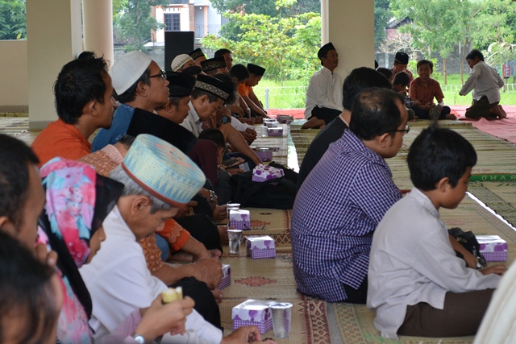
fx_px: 1183
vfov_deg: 16.6
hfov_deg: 24.6
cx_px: 258
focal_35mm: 82
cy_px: 172
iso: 1600
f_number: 6.3
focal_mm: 55
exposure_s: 1/400
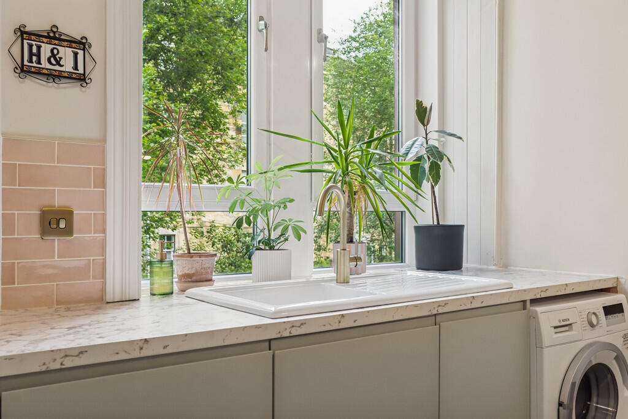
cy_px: 210
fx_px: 611
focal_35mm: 35
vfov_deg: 37.9
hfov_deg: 54.4
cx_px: 314
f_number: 7.1
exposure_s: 1/100
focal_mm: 35
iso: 1600
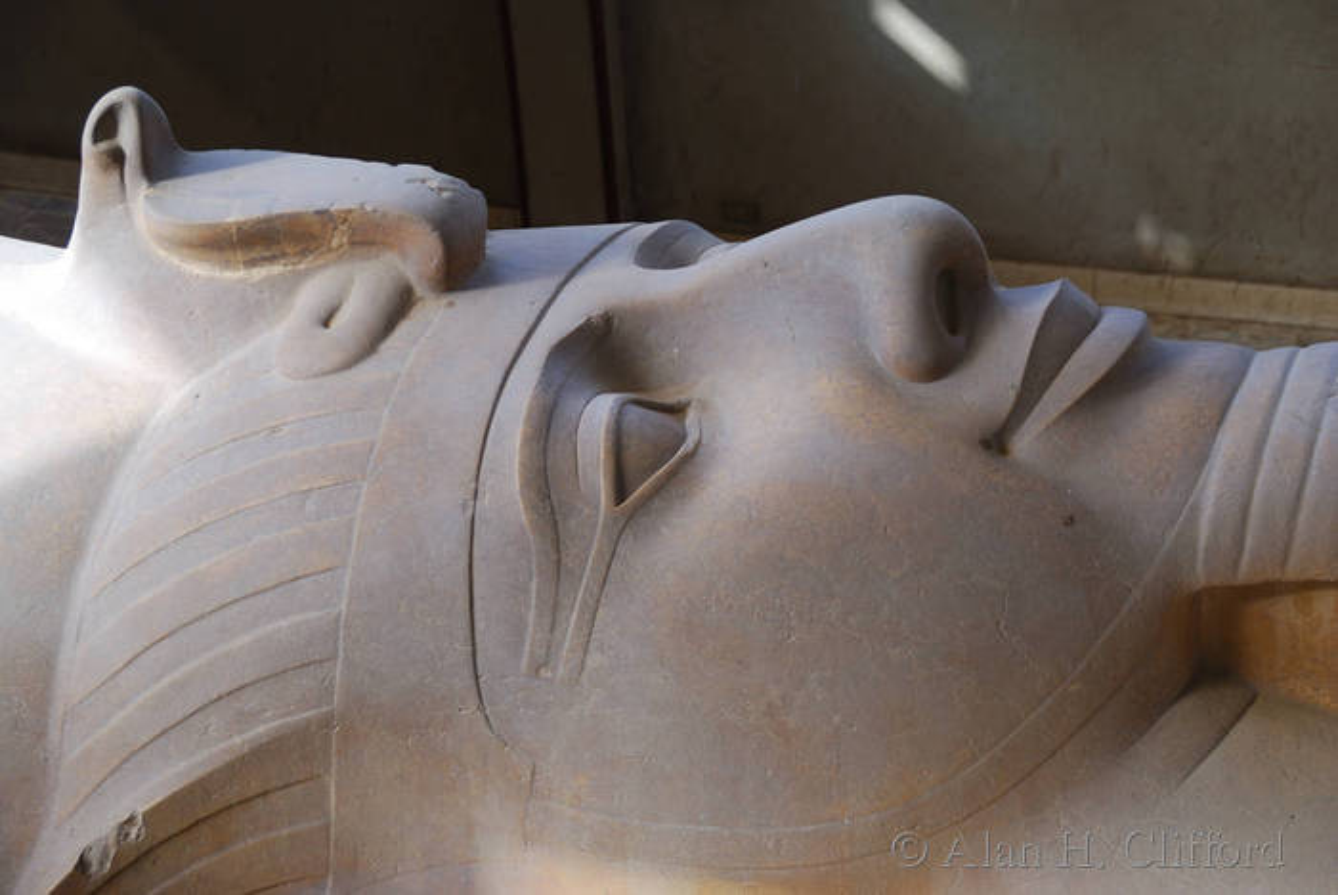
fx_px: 3069
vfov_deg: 16.6
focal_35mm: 82
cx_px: 669
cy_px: 448
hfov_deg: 24.6
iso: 100
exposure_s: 1/30
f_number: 4.8
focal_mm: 55
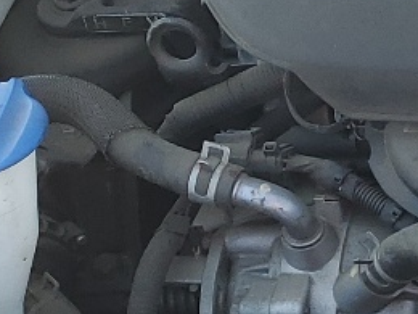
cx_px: 979
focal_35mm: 160
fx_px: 1932
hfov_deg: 10.7
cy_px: 224
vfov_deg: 9.3
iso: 50
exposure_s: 1/400
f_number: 1.5
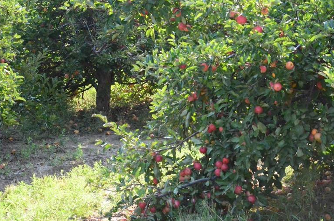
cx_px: 188
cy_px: 95
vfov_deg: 15.2
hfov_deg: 22.7
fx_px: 830
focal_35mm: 90
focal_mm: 45
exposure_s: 1/1250
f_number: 13
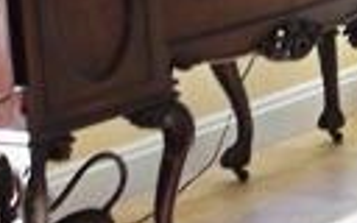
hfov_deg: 8.1
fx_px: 2247
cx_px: 982
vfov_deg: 5.6
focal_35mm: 231
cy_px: -64
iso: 200
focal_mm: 6.3
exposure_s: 1/60
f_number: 3.1
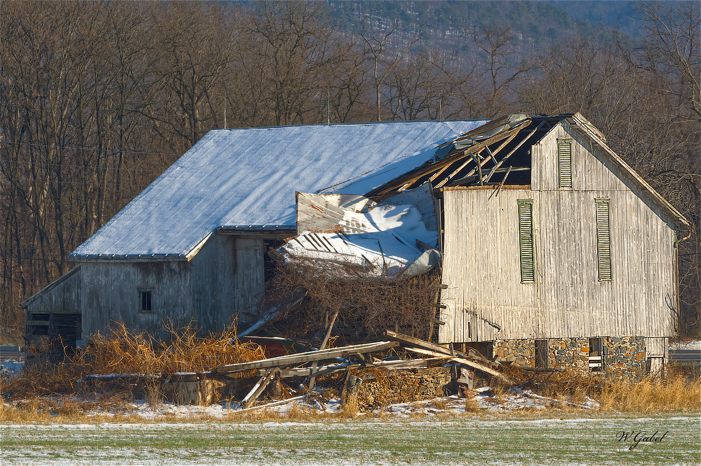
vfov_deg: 4.2
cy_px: 233
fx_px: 6423
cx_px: 350
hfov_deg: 6.2
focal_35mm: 330
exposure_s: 1/1250
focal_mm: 220
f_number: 11
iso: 560
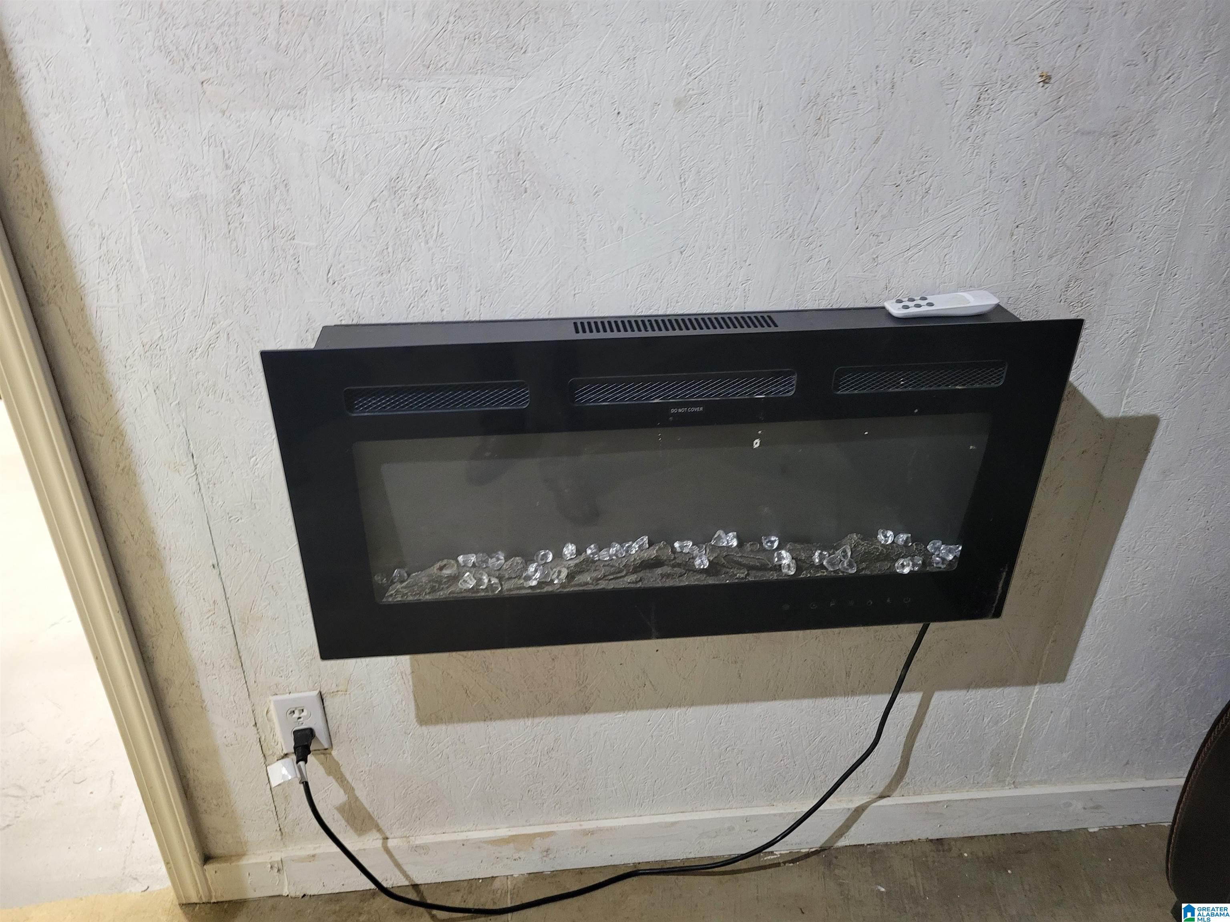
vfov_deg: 53.1
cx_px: 615
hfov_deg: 67.3
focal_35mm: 26
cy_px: 461
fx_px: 924
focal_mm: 5.4
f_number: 1.8
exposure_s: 1/24
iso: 640
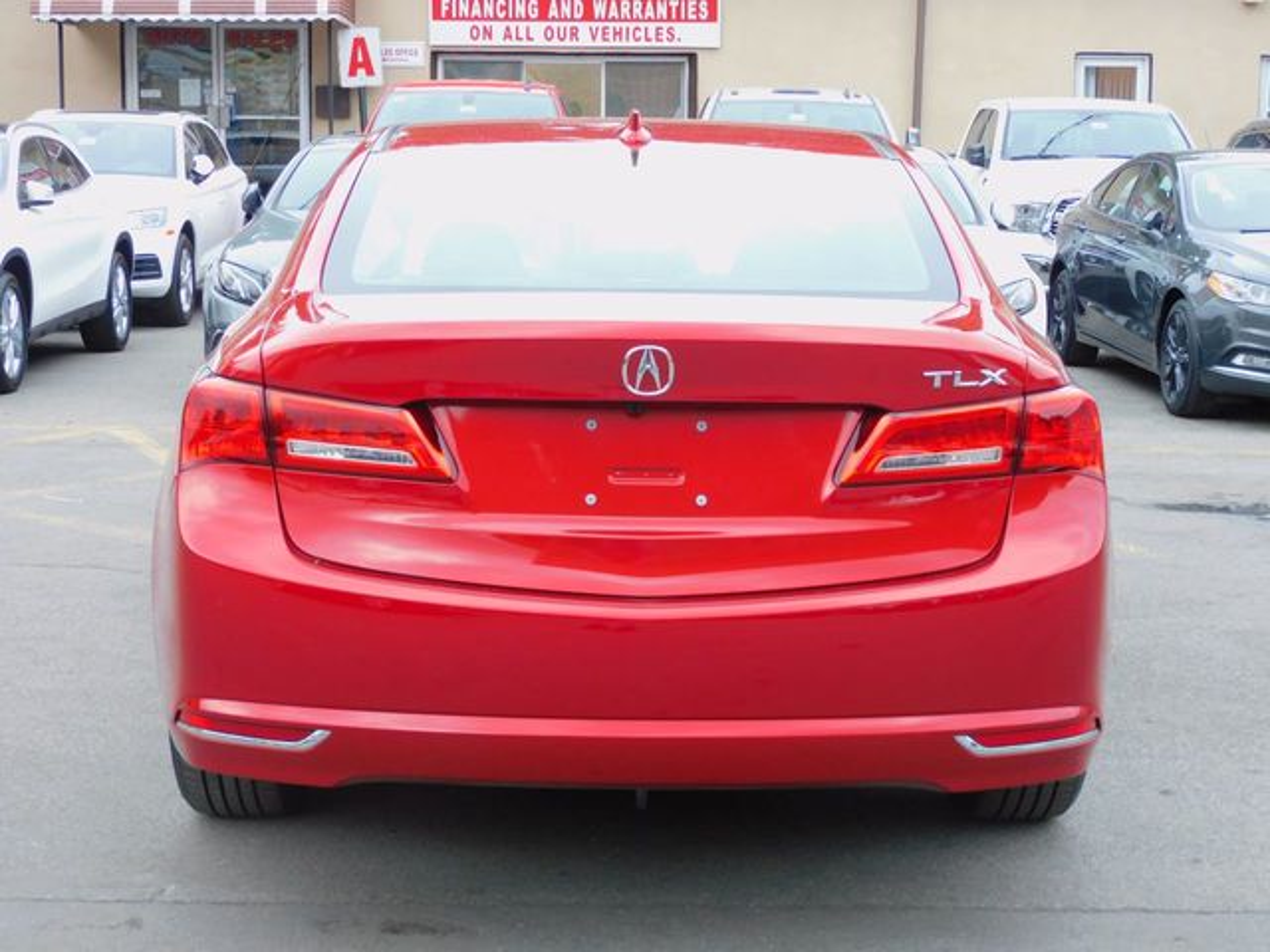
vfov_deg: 24.4
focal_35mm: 60
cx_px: 635
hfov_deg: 32.2
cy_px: 476
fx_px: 2201
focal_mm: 10.7
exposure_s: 1/50
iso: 125
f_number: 4.2
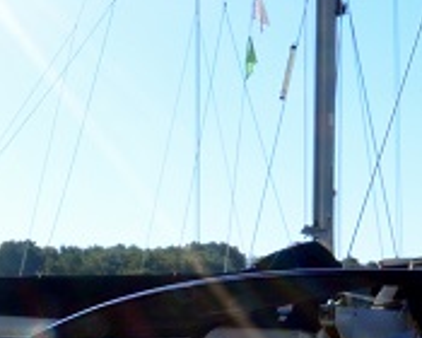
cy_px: 407
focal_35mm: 96
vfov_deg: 15.4
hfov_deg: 18.2
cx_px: -165
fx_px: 1199
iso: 400
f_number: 22
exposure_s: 1/80
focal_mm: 12
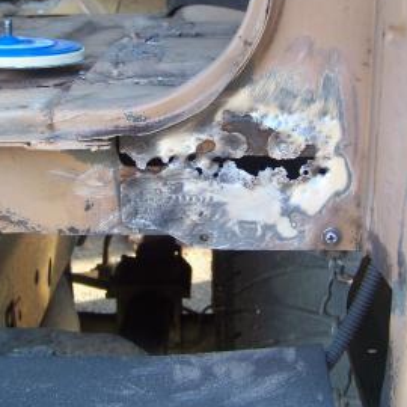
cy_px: 139
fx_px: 785
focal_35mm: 59
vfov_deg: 28.9
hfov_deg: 29.0
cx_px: 244
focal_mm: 5.85
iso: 72
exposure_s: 1/30
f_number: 2.8
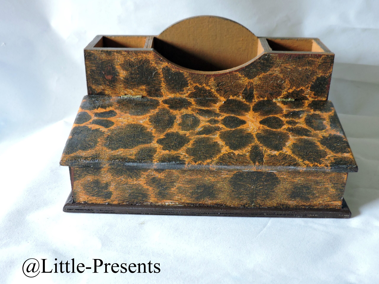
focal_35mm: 40
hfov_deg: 46.8
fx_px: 438
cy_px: 142
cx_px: 190
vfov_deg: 36.0
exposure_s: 1/20
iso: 400
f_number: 3.3
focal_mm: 7.1
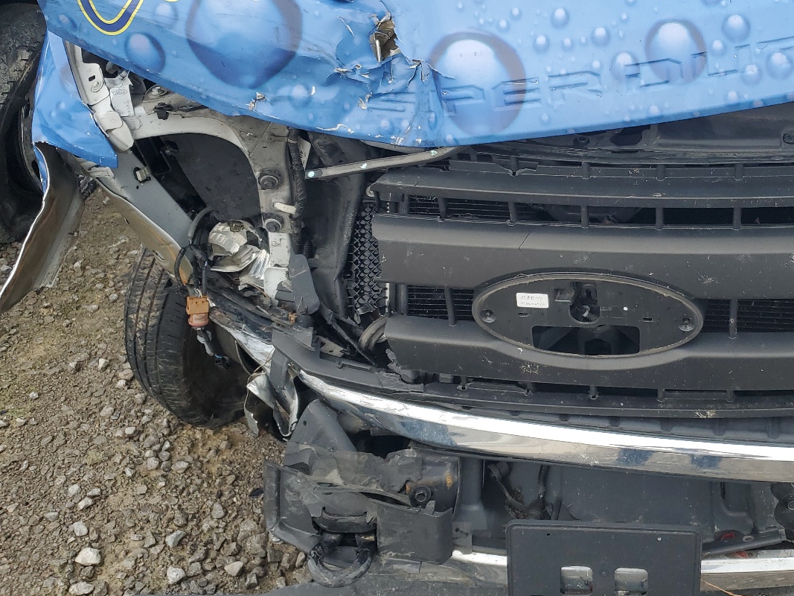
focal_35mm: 39
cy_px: 197
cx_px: 581
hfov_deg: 46.4
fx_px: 894
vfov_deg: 36.4
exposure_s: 1/714
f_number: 1.5
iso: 50
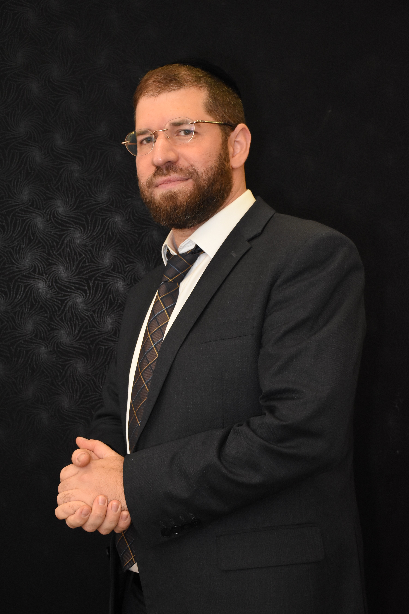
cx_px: 204
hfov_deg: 18.2
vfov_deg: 27.0
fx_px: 1277
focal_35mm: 75
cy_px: 307
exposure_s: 1/125
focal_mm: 50
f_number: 6.3
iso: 2500
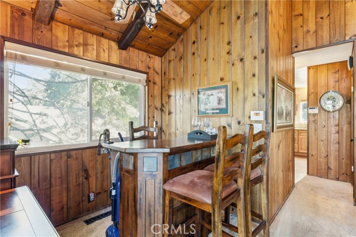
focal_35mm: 18
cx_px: 178
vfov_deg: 68.8
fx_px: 173
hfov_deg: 91.6
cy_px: 118
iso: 100
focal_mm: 17.5
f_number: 13
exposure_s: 3.2
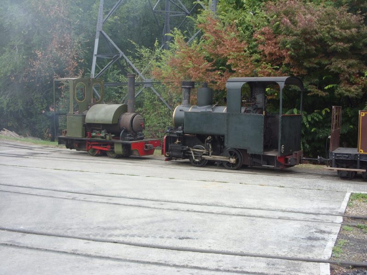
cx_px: 184
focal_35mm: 56
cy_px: 138
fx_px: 594
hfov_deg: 34.3
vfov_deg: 26.1
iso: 50
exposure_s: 1/154
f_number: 3.1
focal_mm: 9.3
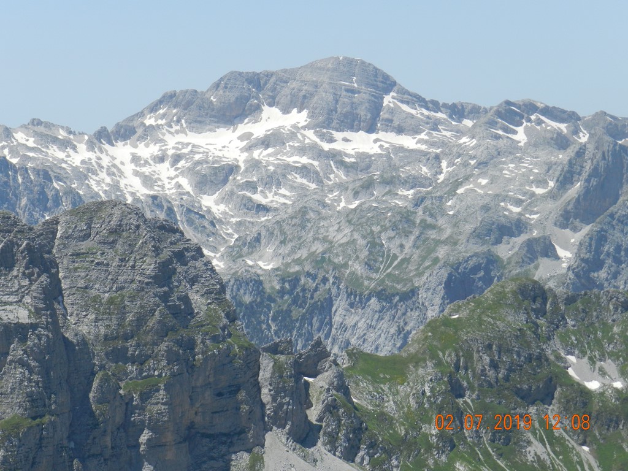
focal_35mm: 115
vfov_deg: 12.9
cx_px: 314
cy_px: 236
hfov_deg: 17.1
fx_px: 2086
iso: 160
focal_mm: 20.5
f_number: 4.8
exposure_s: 1/1000
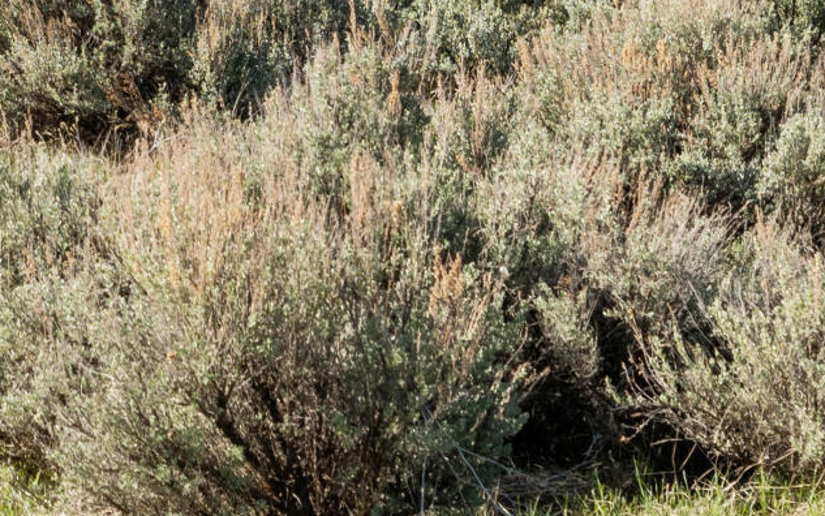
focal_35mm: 314
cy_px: -606
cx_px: -500
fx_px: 7062
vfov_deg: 4.1
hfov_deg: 6.6
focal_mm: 65
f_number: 8
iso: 100
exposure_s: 1/400
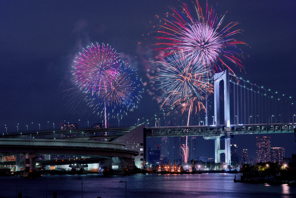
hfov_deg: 22.6
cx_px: 148
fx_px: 741
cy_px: 99
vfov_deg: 15.2
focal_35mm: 90
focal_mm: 60
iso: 100
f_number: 13
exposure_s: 14
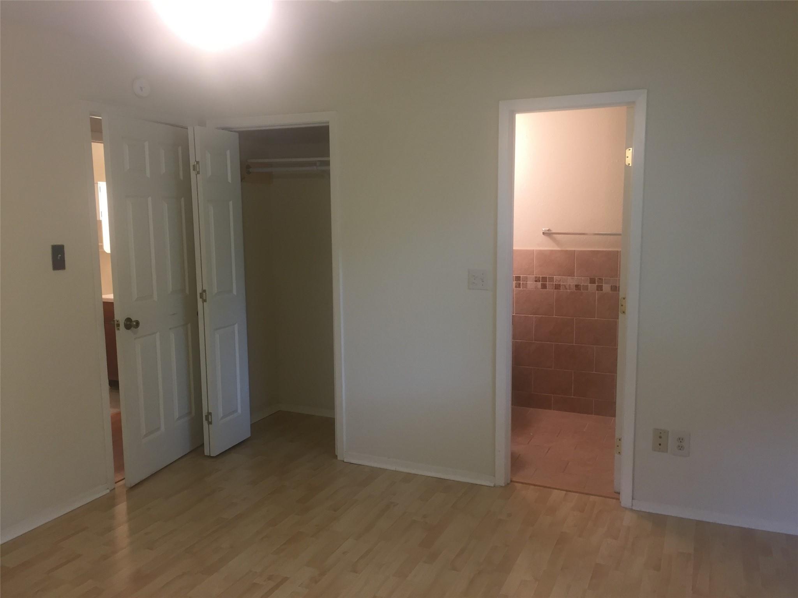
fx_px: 669
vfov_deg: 48.2
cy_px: 299
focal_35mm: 29
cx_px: 399
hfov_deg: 61.7
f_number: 2.2
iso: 64
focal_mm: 4.15
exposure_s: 1/30
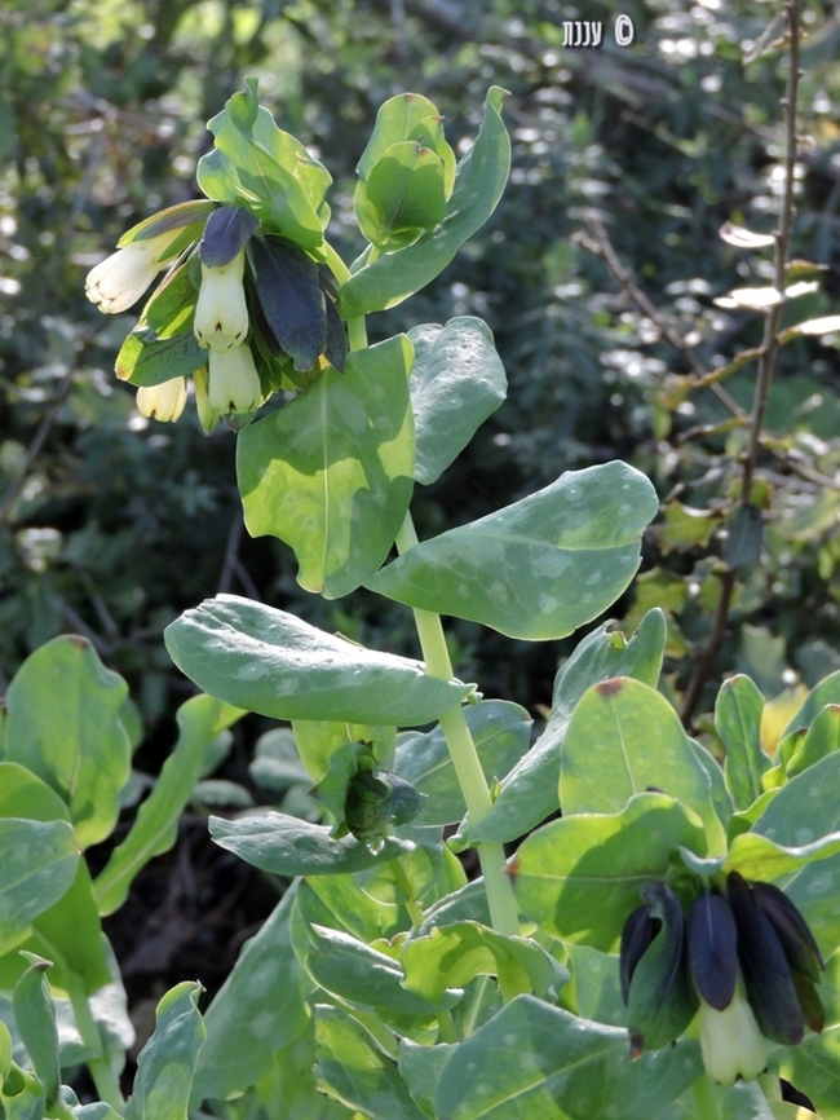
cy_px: 560
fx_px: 3396
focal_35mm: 105
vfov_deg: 18.7
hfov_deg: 14.1
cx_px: 420
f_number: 4.8
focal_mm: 18.8
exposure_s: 1/100
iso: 100
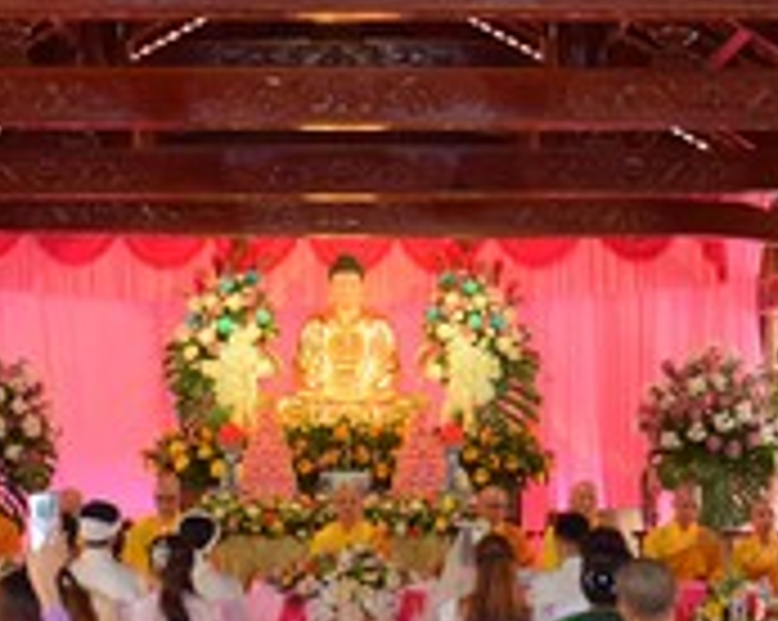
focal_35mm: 134
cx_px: 351
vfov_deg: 11.5
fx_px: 3082
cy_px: 277
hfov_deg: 14.4
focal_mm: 38
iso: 500
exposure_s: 1/125
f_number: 3.5
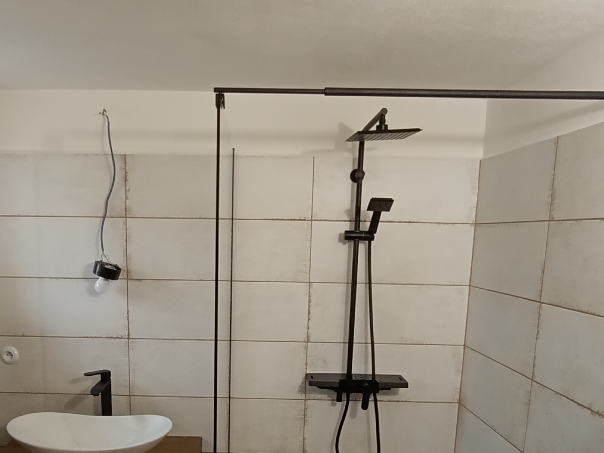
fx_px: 558
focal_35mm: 32
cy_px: 330
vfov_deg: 43.0
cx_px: 237
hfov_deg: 56.3
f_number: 2.2
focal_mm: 1.65
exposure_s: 1/50
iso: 250
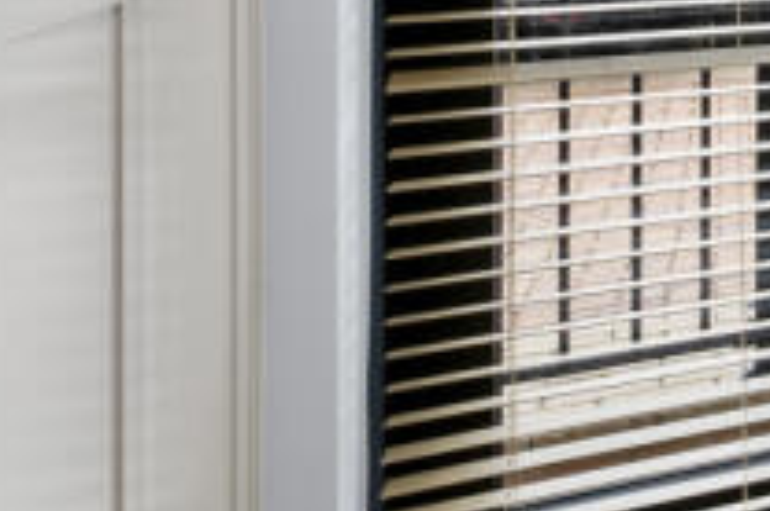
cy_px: -198
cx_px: 1873
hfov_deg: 15.0
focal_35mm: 69
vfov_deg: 18.0
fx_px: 1474
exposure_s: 1.3
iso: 200
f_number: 16
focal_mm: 14
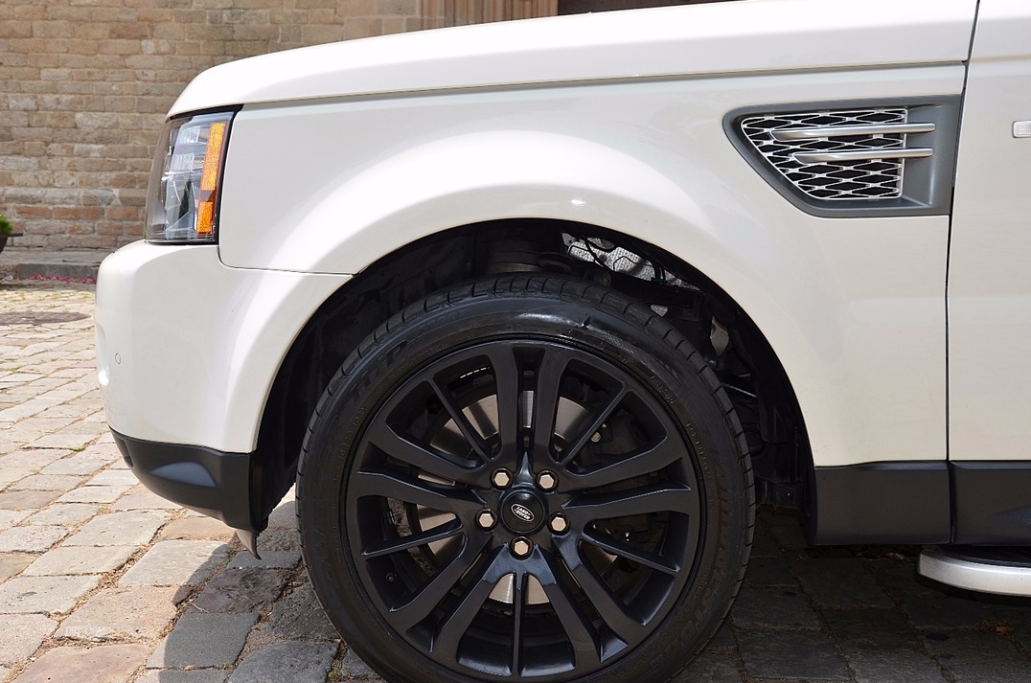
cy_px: 359
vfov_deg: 30.0
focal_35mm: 45
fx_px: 1275
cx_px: 522
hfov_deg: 44.0
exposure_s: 1/200
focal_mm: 25
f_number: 6.3
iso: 100
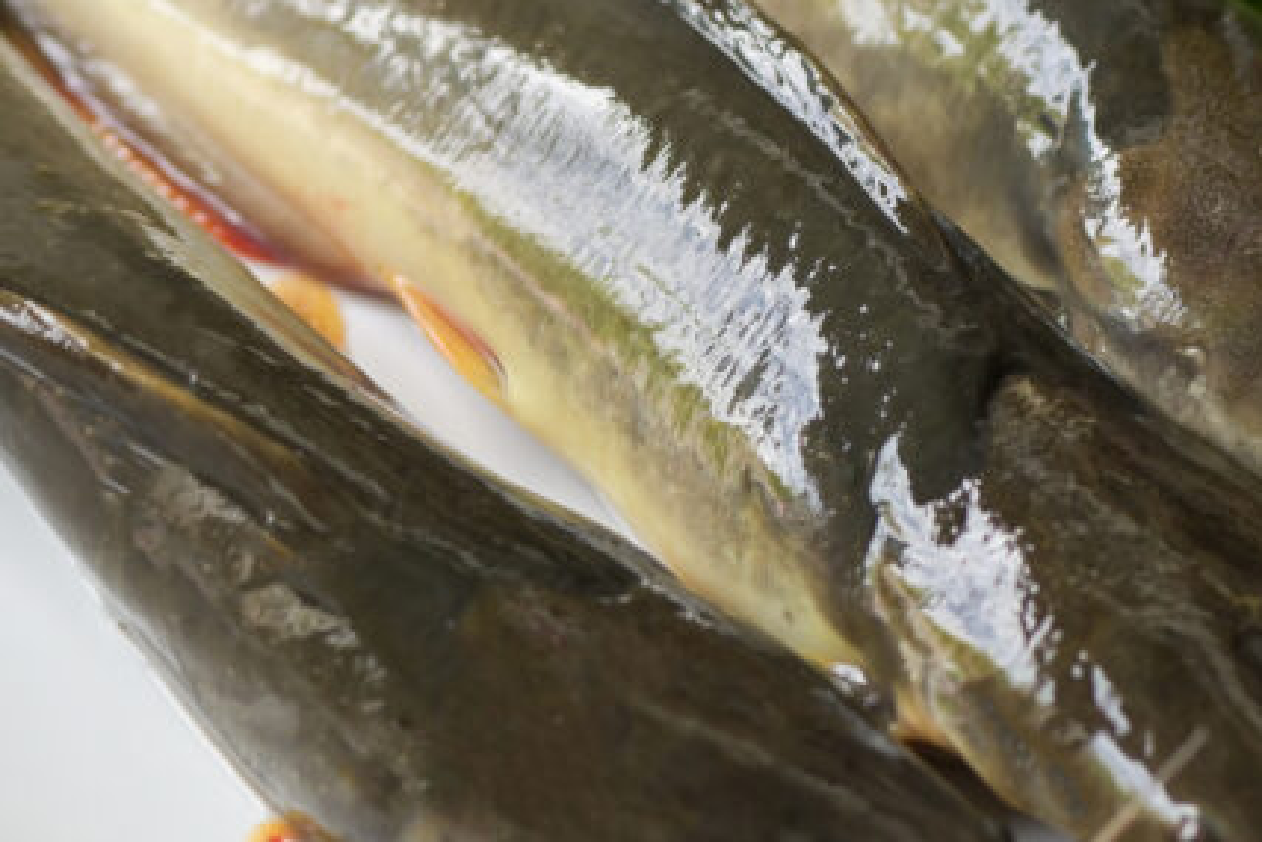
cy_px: 322
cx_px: 828
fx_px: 8836
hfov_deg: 8.2
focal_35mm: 252
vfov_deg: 5.5
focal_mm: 105
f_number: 5
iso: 500
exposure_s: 1/200
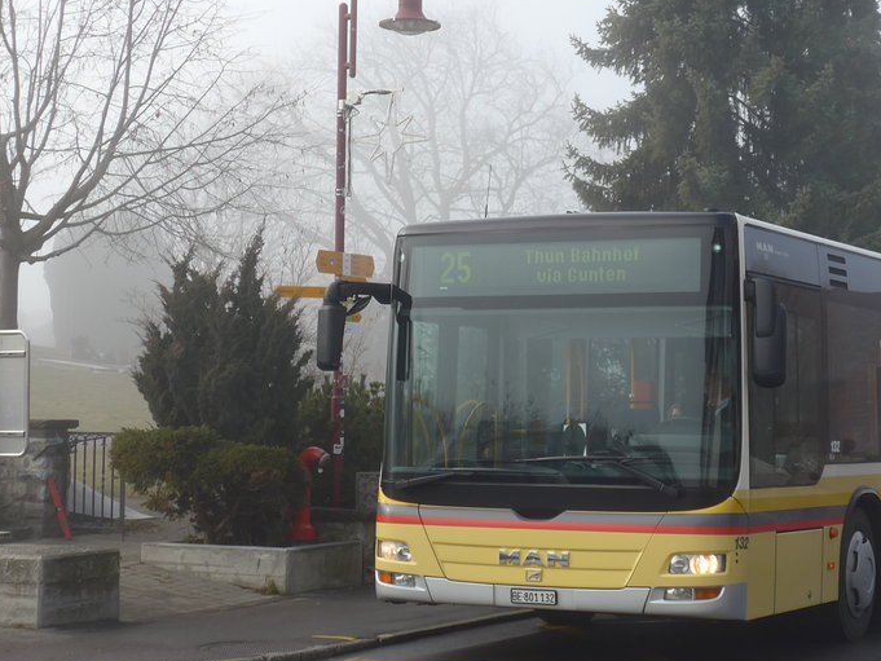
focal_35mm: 81
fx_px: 2062
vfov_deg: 18.2
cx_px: 541
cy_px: 237
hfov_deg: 24.1
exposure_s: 1/640
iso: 80
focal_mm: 9.5
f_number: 3
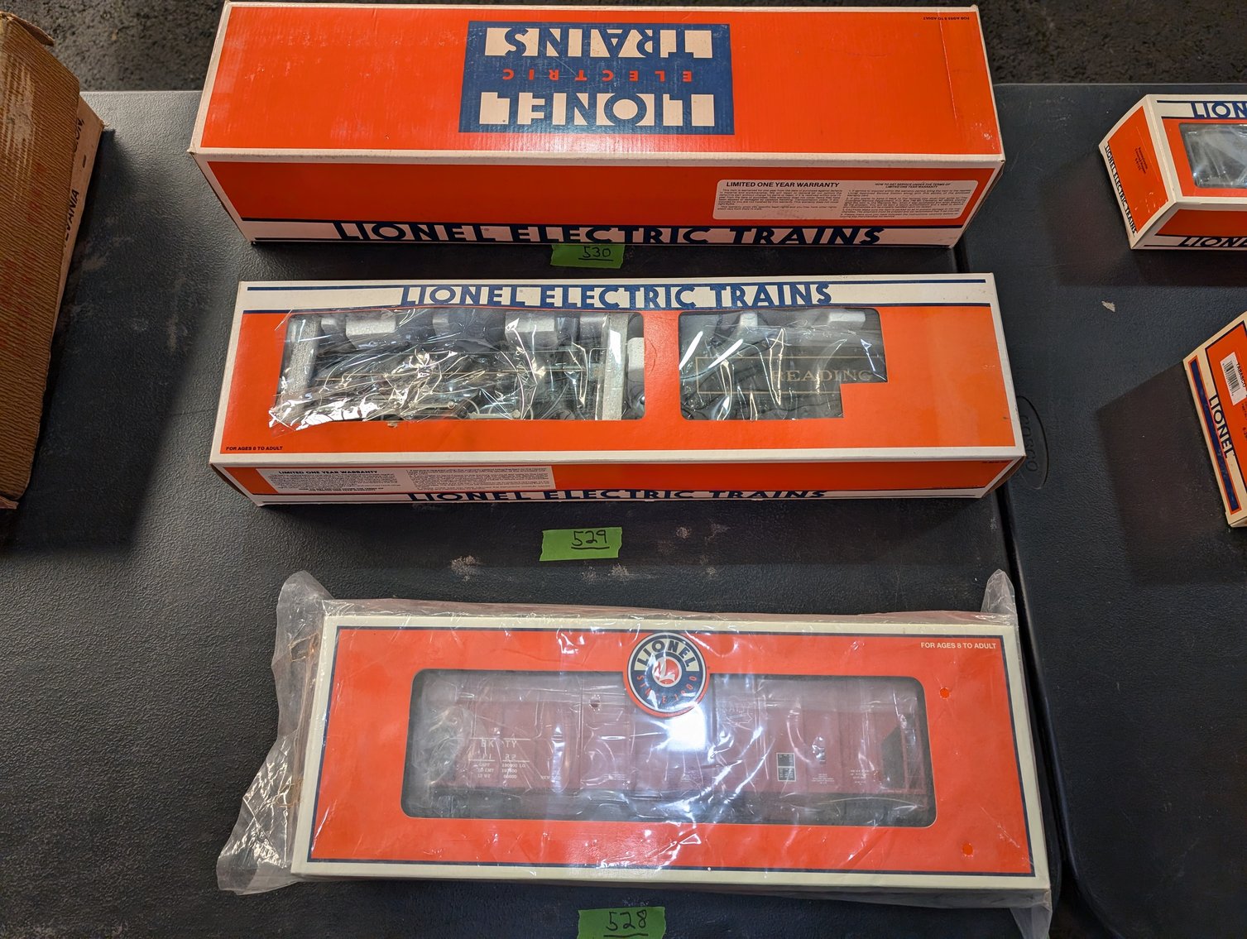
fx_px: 866
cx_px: 624
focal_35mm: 24
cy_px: 470
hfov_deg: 71.5
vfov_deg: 56.9
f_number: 1.68
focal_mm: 6.9
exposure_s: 1/120
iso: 152
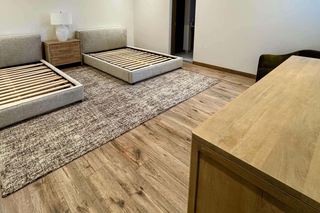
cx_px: 129
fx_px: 187
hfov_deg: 80.3
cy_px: 41
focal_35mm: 21
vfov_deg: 55.1
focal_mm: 2.22
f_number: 2.2
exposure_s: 1/60
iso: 250
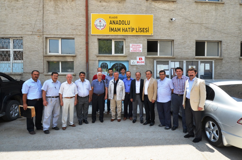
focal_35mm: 20
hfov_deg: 85.5
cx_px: 121
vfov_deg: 63.0
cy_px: 80
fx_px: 131
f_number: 6.3
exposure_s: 1/800
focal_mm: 13
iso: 640
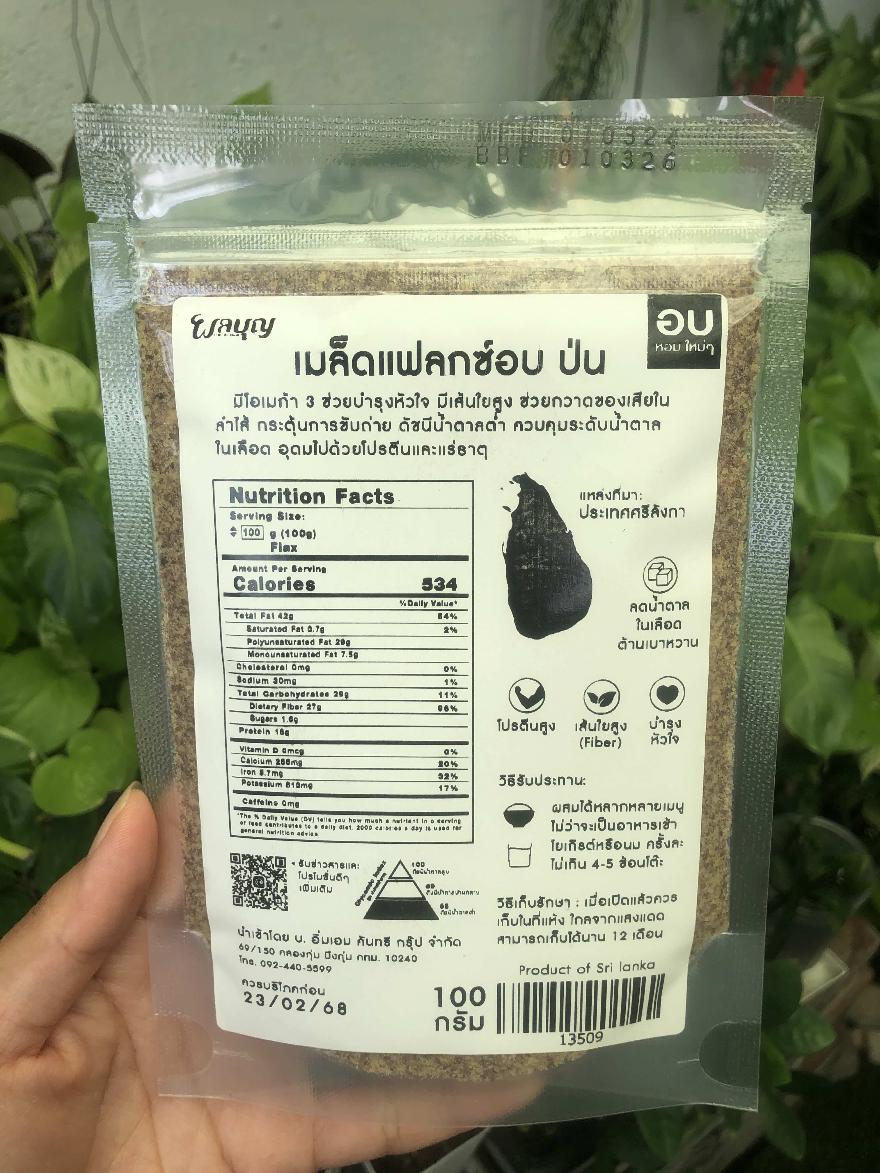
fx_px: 949
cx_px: 440
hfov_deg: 49.7
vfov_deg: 63.4
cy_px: 586
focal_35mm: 28
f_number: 1.8
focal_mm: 3.99
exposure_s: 1/329
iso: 20
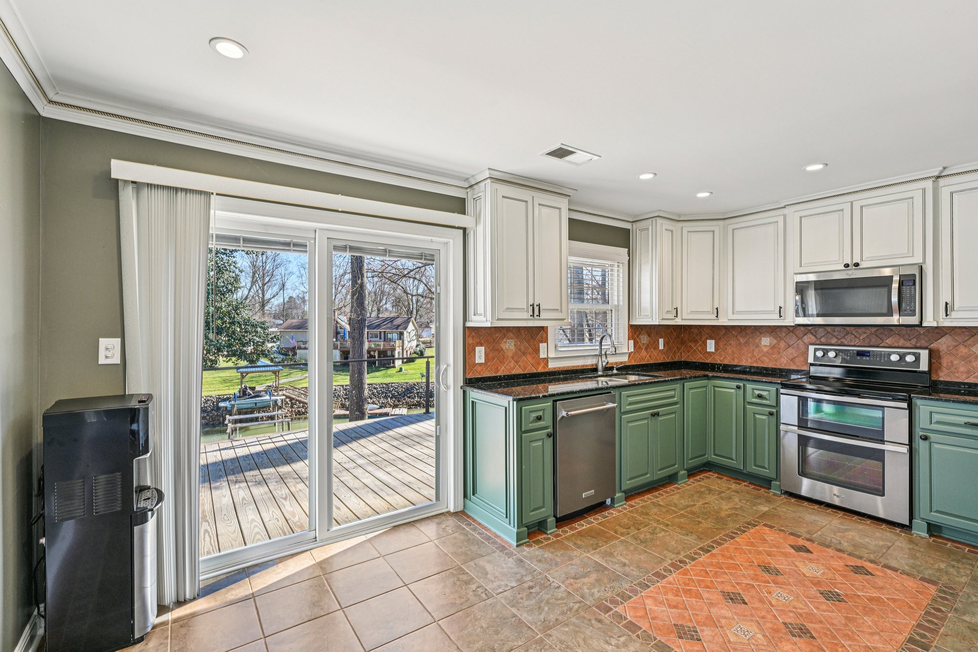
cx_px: 489
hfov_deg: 96.7
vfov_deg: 73.7
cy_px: 326
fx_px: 435
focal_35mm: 16
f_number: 8
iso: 100
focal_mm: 16
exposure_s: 1/40
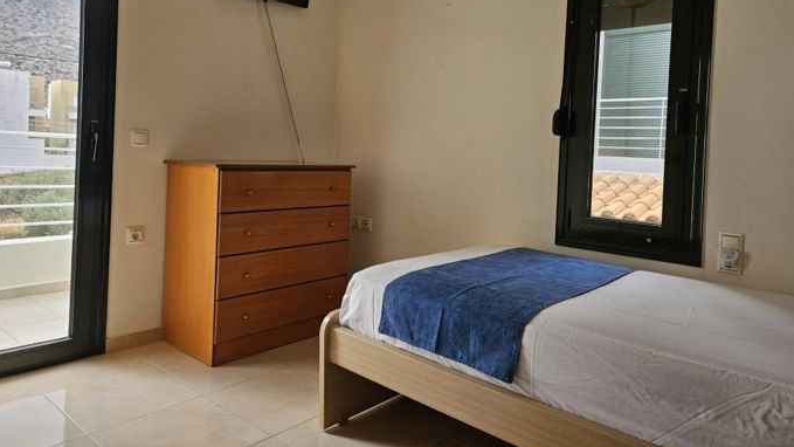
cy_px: 149
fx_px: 547
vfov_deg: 43.8
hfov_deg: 71.9
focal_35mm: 26
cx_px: 391
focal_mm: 5.4
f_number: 1.8
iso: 80
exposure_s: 1/190
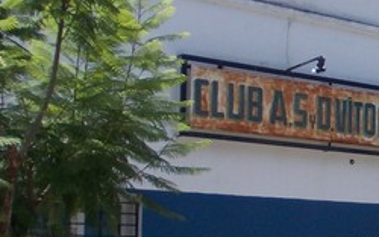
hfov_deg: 21.0
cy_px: 170
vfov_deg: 14.3
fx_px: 940
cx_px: 471
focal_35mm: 91
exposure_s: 1/250
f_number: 5.4
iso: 80
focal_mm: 4
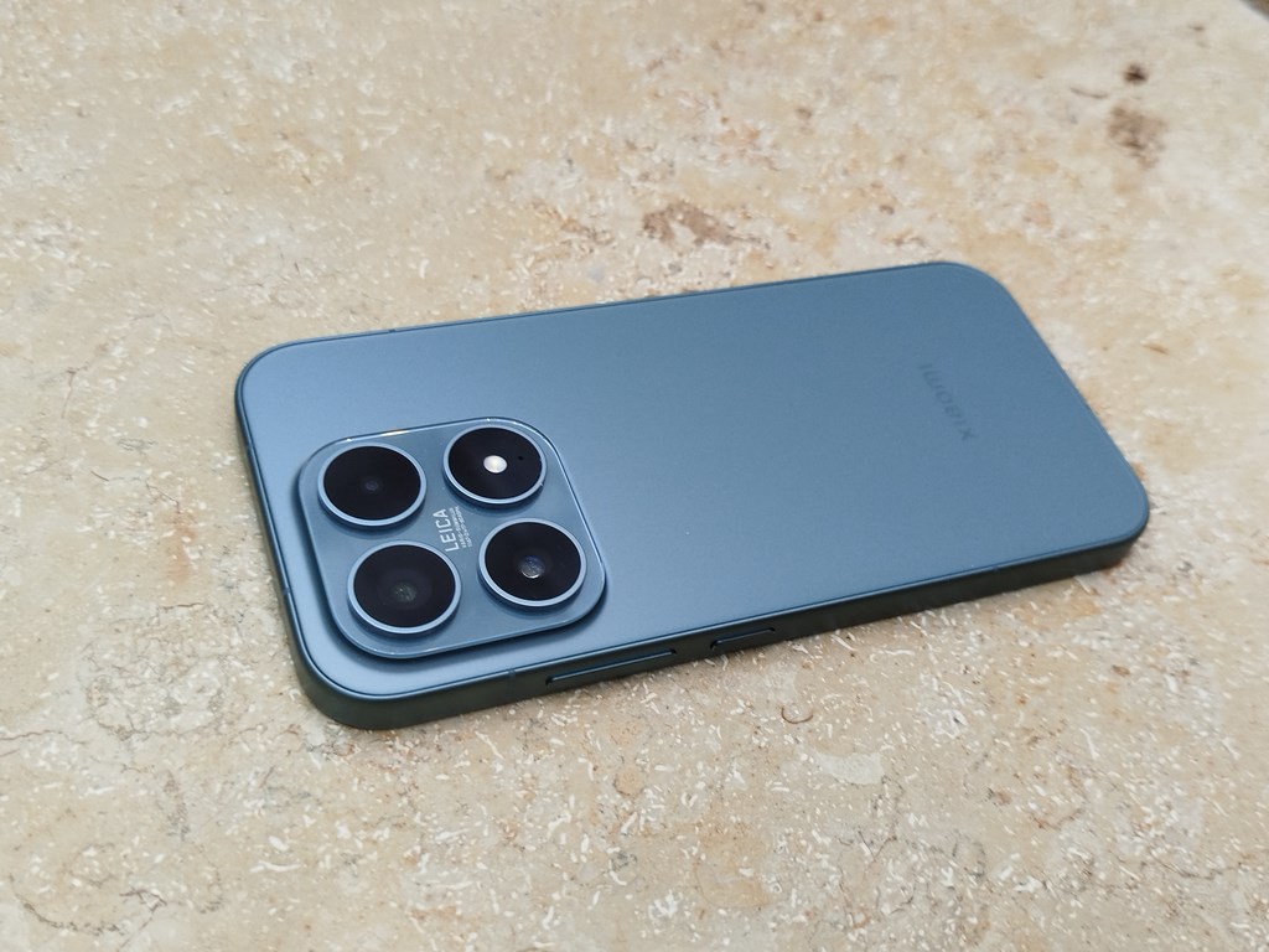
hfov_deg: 51.4
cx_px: 634
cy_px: 476
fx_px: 1320
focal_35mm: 36
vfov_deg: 39.7
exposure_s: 1/50
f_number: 1.7
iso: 200
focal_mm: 5.31
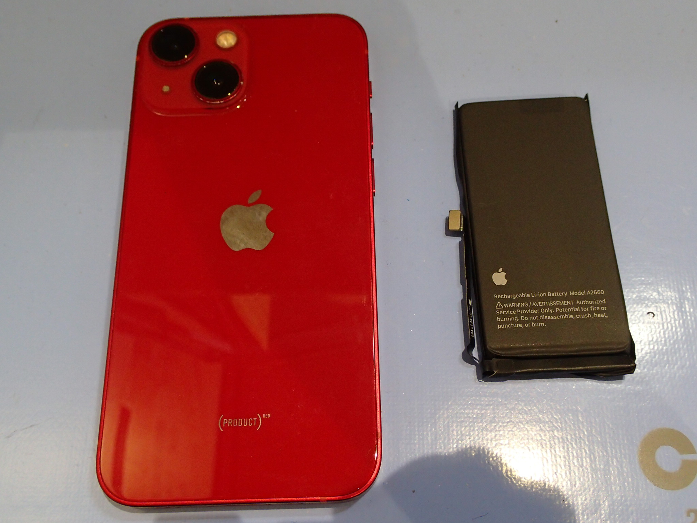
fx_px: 765
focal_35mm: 38
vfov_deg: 37.7
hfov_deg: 49.0
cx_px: 348
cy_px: 262
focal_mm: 6.86
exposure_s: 1/80
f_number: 3.5
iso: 500
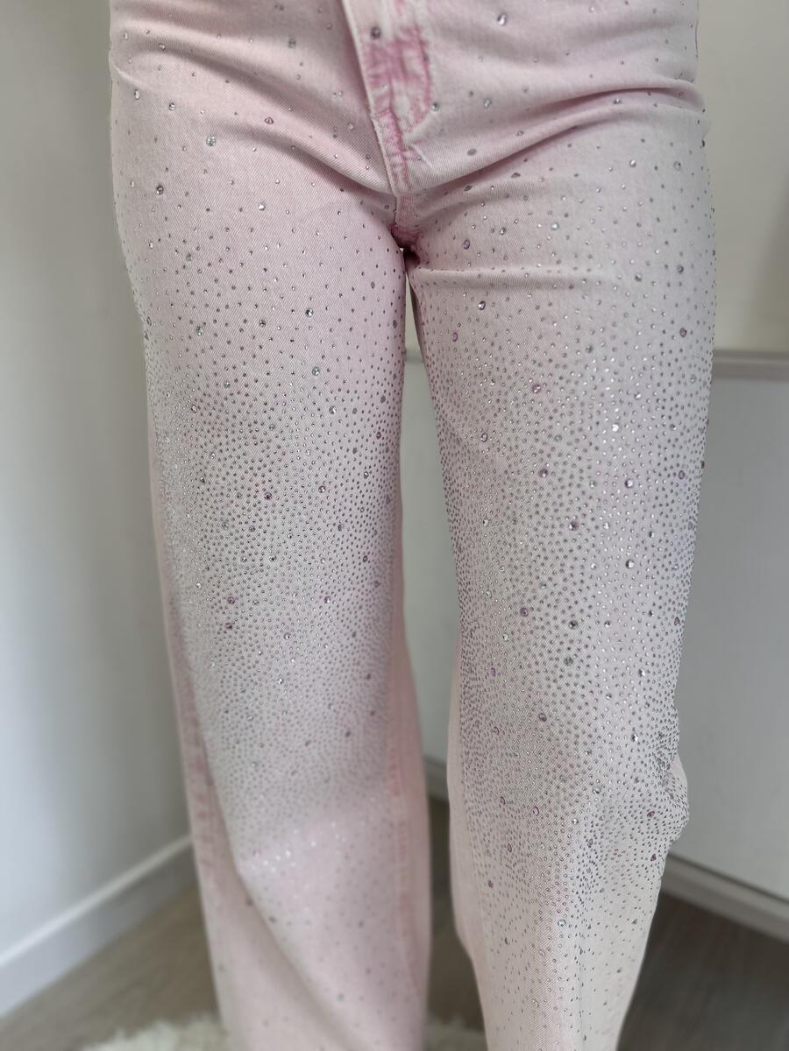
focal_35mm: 26
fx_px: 790
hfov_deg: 53.1
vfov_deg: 67.3
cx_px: 394
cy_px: 526
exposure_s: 1/133
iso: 32
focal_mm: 5.7
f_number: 1.5
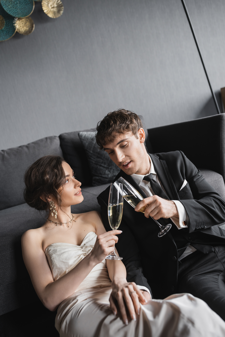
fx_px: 328
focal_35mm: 35
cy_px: 168
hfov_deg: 37.9
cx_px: 112
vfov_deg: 54.4
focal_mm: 35
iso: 320
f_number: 2.8
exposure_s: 1/320
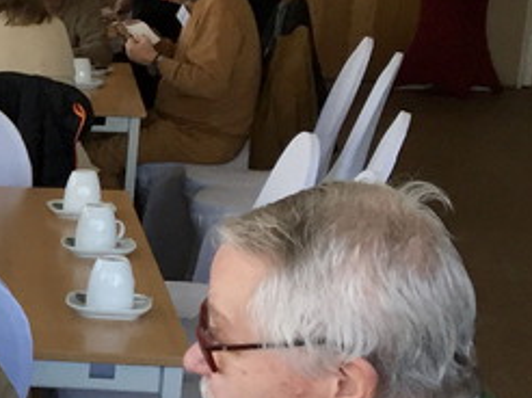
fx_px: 1827
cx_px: -441
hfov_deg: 14.5
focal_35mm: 119
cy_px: 379
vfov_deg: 12.3
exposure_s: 1/33
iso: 100
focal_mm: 4.15
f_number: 2.2
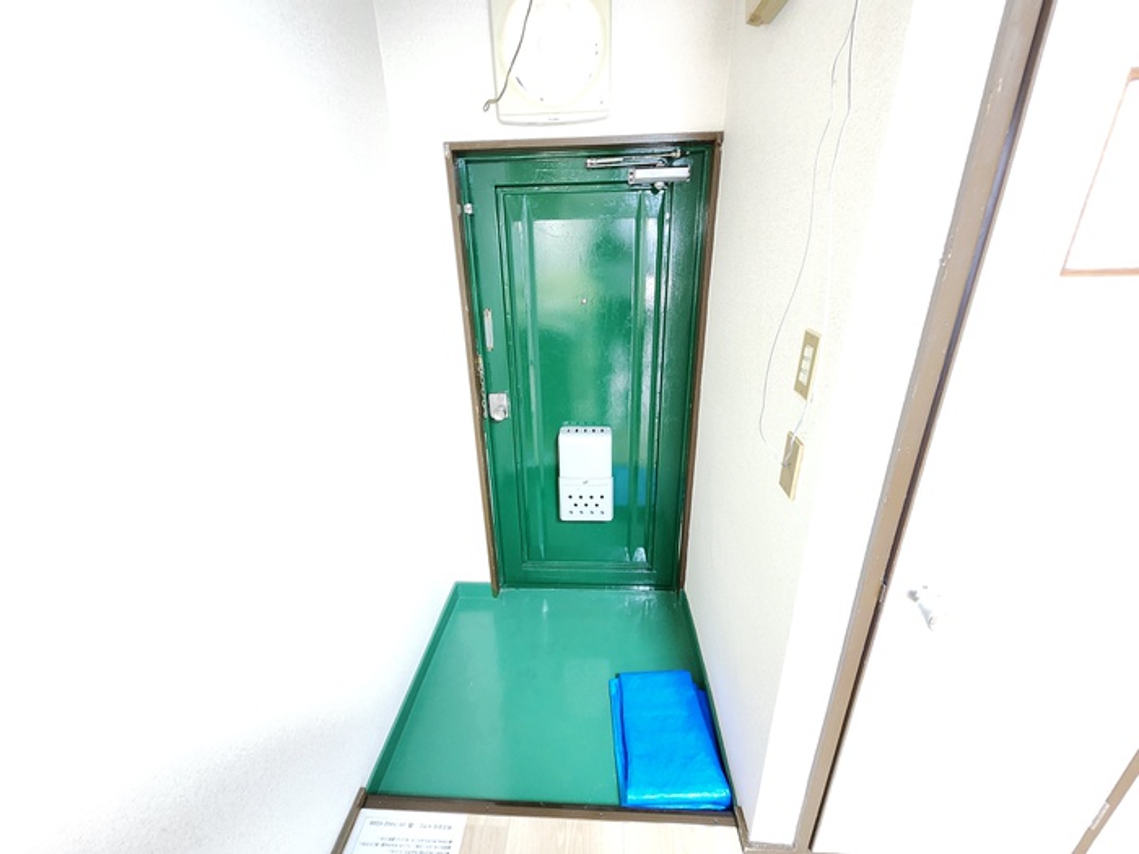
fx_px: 428
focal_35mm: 13
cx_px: 570
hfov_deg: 106.2
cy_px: 427
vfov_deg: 89.9
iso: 800
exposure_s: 1/25
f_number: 2.2
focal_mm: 2.2
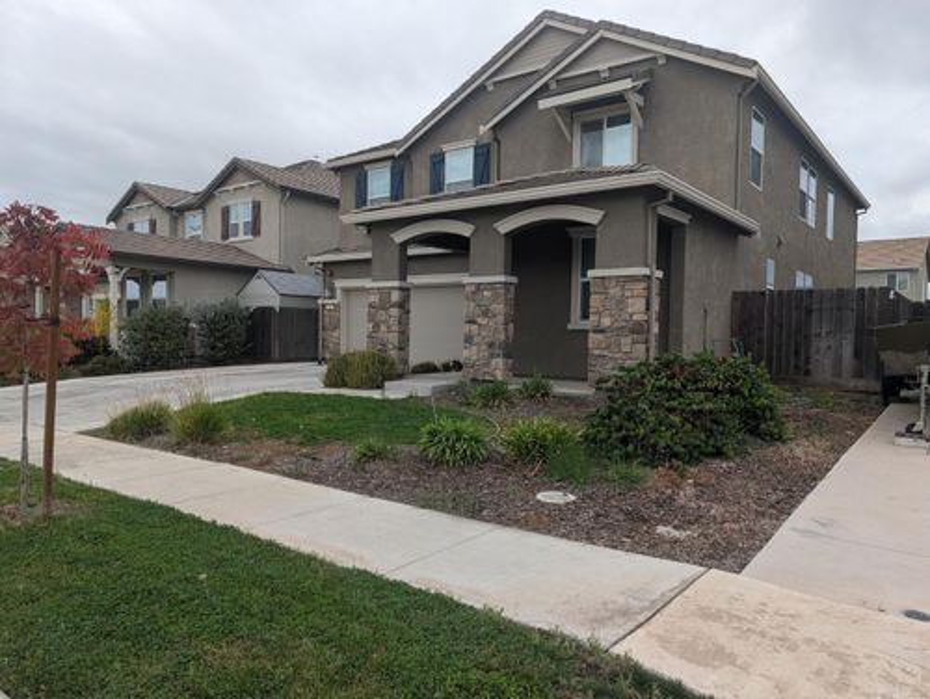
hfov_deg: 71.5
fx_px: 645
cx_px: 465
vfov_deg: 56.9
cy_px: 350
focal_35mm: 24
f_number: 1.68
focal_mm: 6.9
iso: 20
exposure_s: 1/499
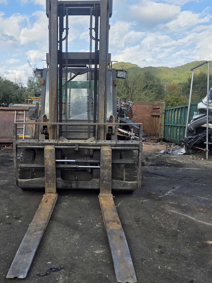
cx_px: 71
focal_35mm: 35
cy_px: 137
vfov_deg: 52.6
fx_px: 286
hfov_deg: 40.2
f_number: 1.7
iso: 80
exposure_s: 1/3067
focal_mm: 6.3
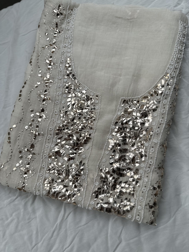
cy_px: 126
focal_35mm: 24
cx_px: 94
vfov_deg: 71.6
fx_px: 175
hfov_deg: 56.8
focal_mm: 6.86
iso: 80
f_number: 1.78
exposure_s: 1/3472
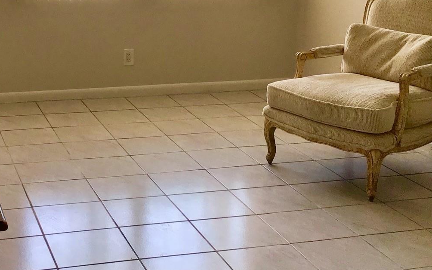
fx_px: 789
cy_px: 73
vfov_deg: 19.3
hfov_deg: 30.4
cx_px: 139
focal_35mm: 67
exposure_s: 1/120
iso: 40
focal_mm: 3.3
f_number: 2.4
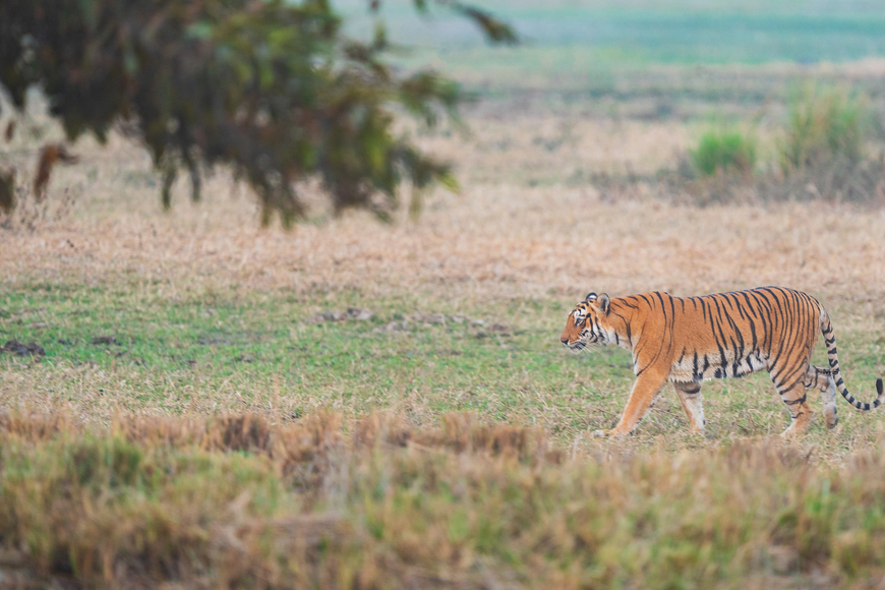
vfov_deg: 1.7
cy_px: 268
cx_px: 577
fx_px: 19321
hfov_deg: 2.6
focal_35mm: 786
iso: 1250
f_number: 4
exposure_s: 1/100
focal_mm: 600
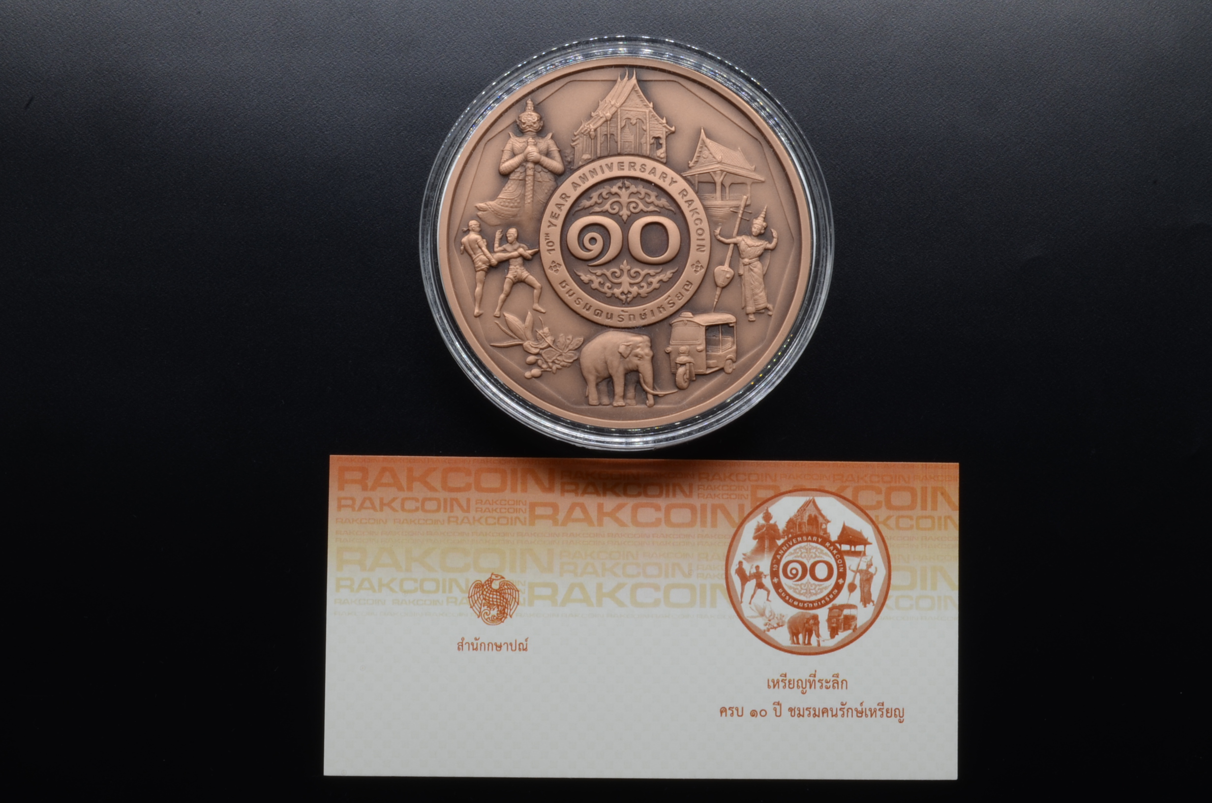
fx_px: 1814
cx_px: 606
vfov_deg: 25.0
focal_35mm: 54
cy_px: 402
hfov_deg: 36.9
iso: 100
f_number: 32
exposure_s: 1/2
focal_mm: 36
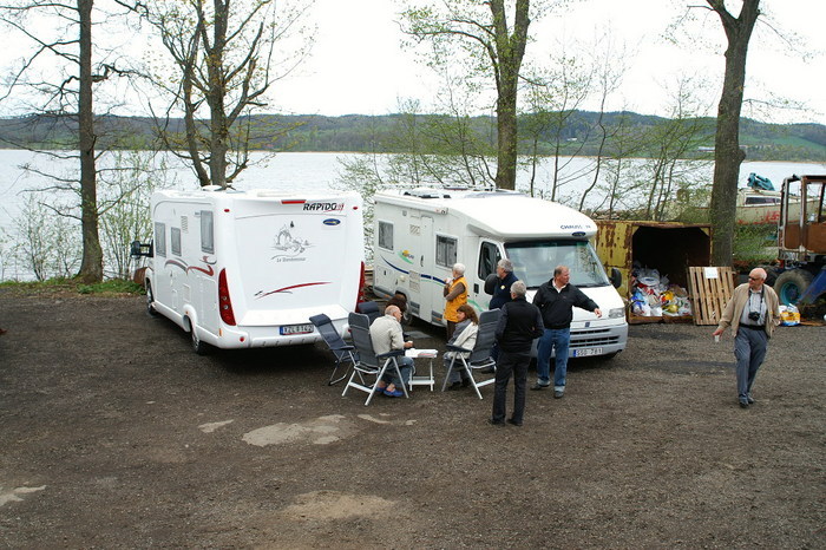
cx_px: 413
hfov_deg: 53.2
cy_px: 275
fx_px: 826
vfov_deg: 36.8
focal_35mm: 36
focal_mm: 24
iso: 100
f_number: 4
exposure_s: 1/350
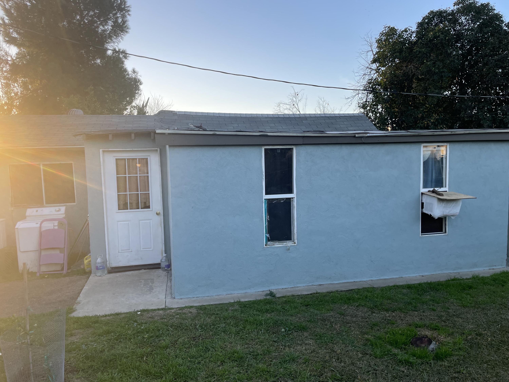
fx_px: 382
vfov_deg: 53.1
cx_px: 254
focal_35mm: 26
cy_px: 191
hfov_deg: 67.3
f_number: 1.6
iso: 32
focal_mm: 4.2
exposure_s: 1/556
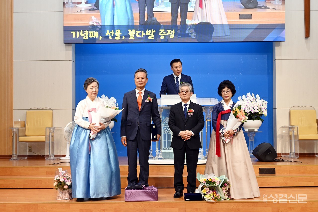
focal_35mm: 56
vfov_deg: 24.4
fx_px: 490
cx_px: 159
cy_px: 106
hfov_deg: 35.9
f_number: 5.3
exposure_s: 1/60
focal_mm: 37
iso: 450
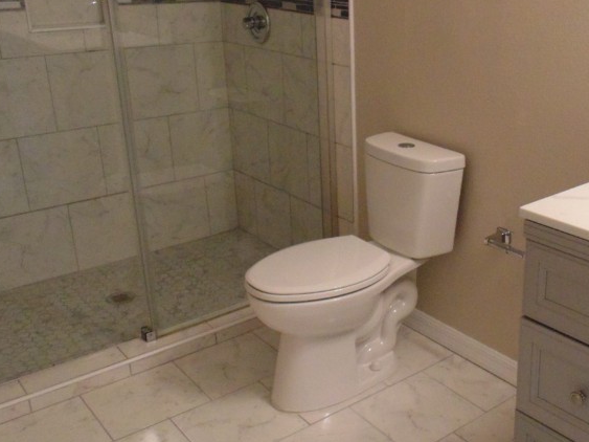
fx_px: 680
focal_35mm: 40
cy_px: 209
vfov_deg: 35.9
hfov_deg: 45.4
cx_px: 430
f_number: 3.1
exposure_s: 1/30
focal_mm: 4
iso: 400
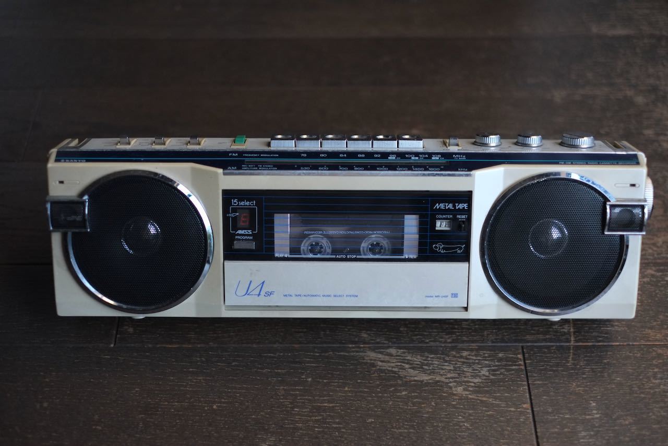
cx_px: 334
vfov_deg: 25.5
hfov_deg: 37.5
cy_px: 223
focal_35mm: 53
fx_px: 984
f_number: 1.8
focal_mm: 35
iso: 1600
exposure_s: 1/1200
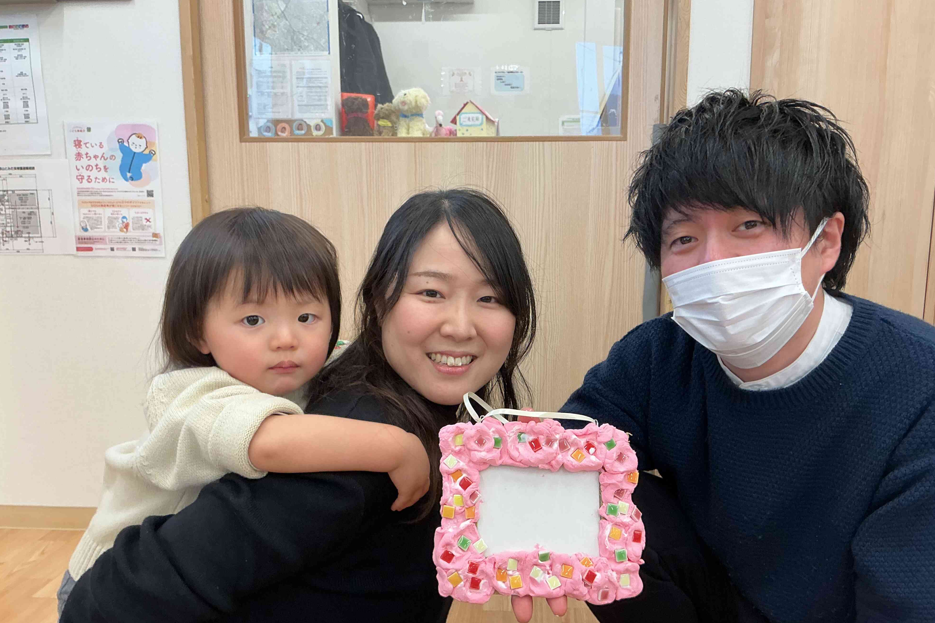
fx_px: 805
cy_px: 344
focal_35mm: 31
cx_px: 479
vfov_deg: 42.3
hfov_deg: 60.3
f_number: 1.8
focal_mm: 3
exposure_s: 1/100
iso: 40
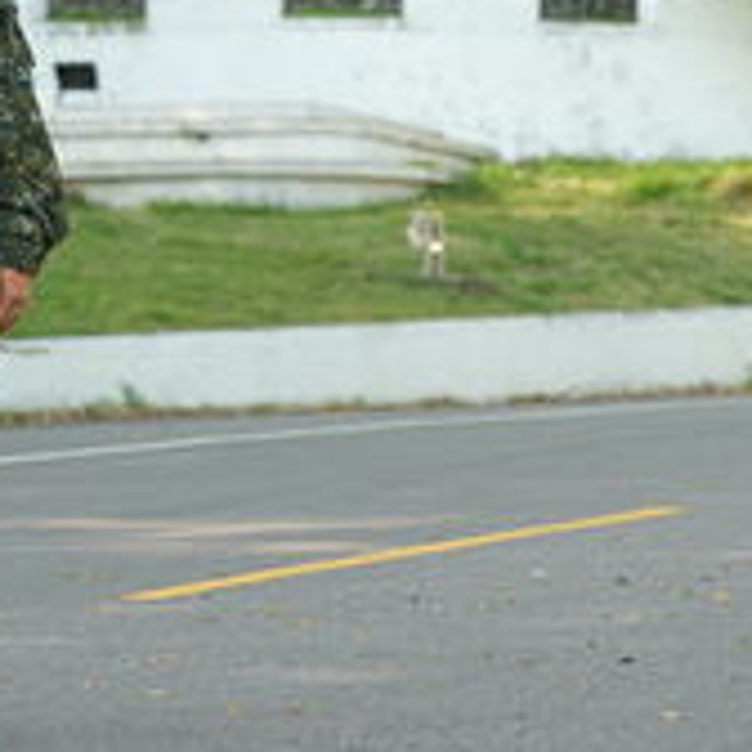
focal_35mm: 209
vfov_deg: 8.3
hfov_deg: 8.4
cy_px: -130
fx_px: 5137
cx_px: 112
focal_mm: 92
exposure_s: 1/800
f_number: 4
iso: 500
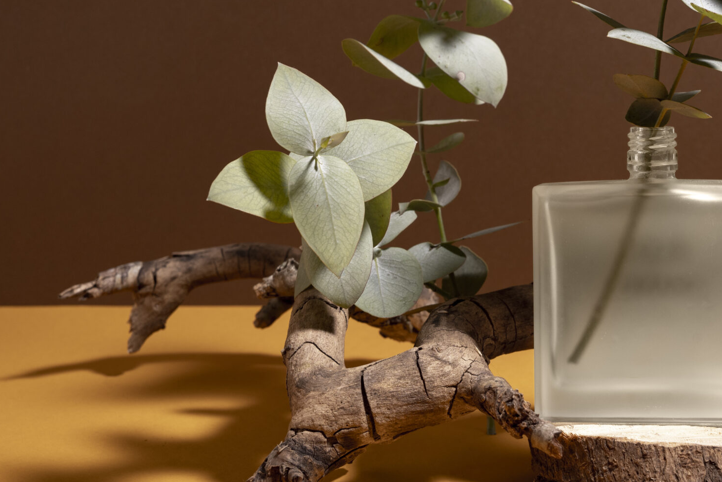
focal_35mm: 83
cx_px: 595
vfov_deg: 16.4
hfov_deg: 24.0
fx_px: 1665
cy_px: 142
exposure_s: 1/125
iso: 250
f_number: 10
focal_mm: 48
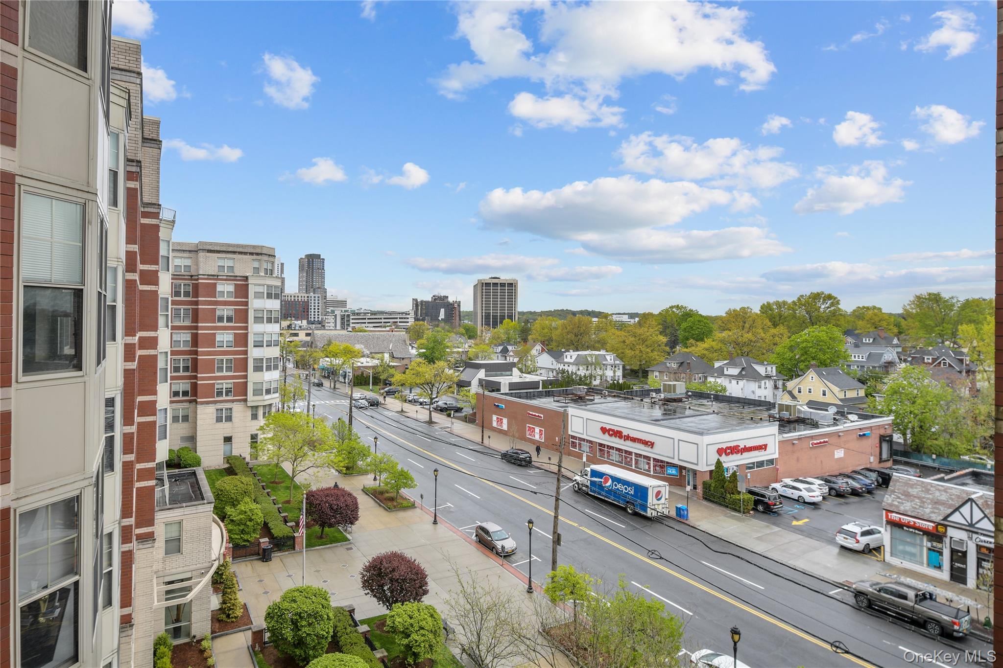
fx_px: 529
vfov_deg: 64.5
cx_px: 502
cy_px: 334
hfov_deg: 86.9
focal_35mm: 19
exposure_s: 1/40
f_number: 8
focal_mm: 13
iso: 100
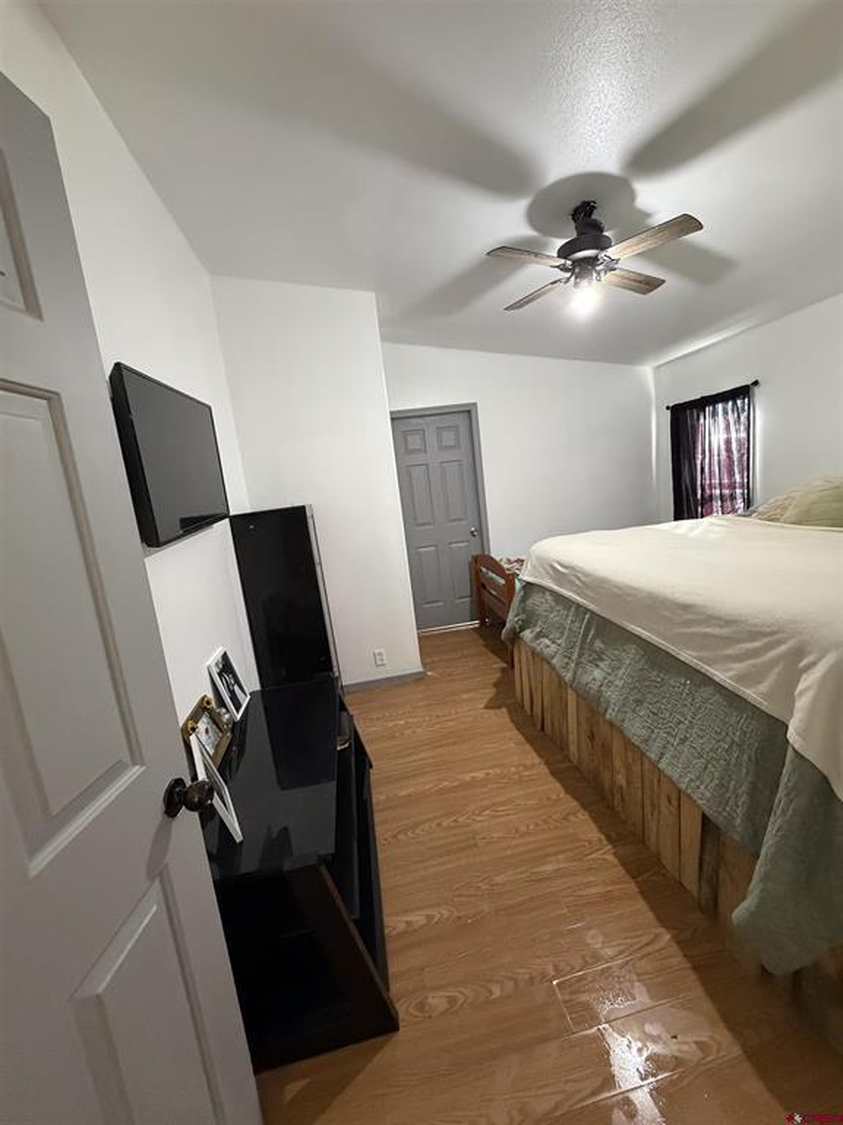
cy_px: 562
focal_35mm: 14
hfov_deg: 85.7
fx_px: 455
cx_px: 422
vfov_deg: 102.1
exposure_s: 1/60
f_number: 2.2
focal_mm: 2.22
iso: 800
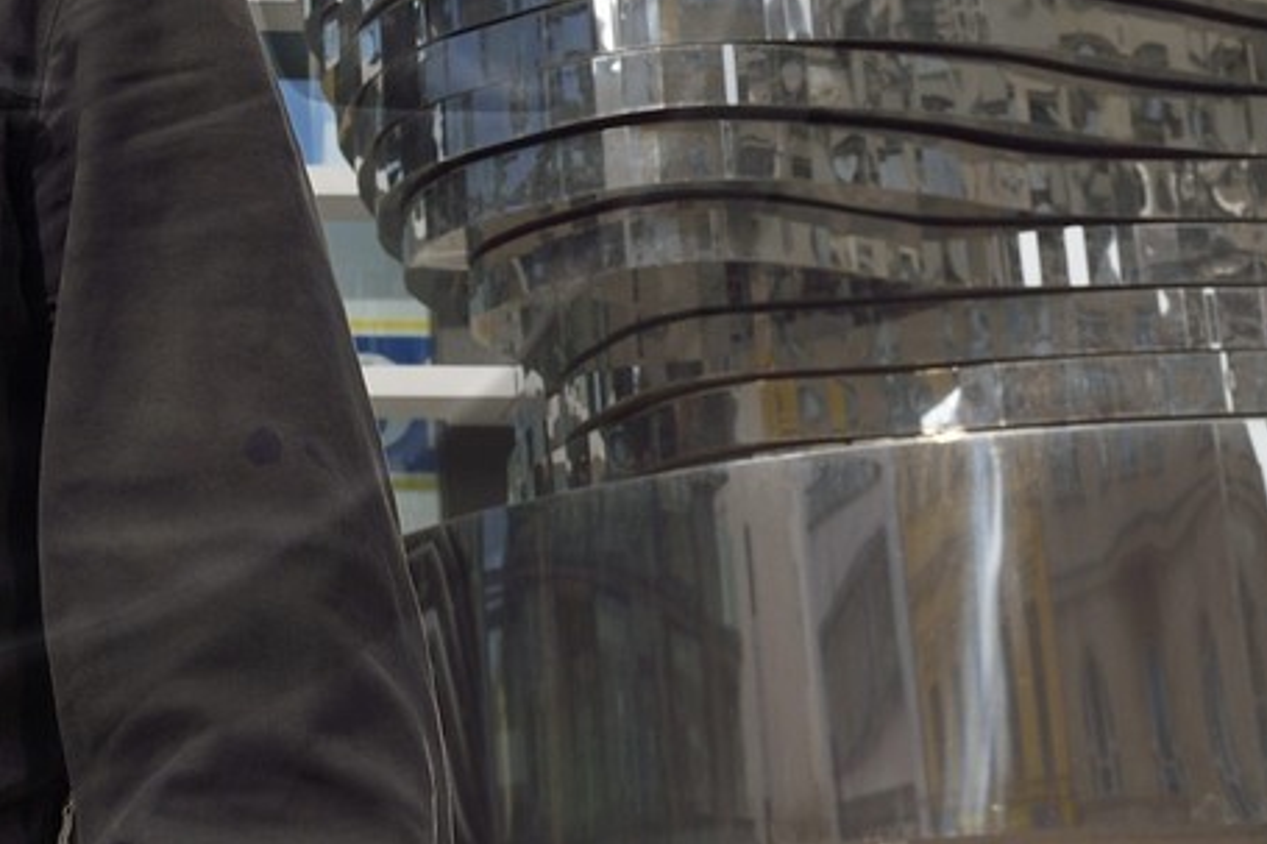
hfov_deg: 17.9
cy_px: -343
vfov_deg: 12.1
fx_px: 3835
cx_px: -251
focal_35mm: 109
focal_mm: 31
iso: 200
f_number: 14
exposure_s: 1/200
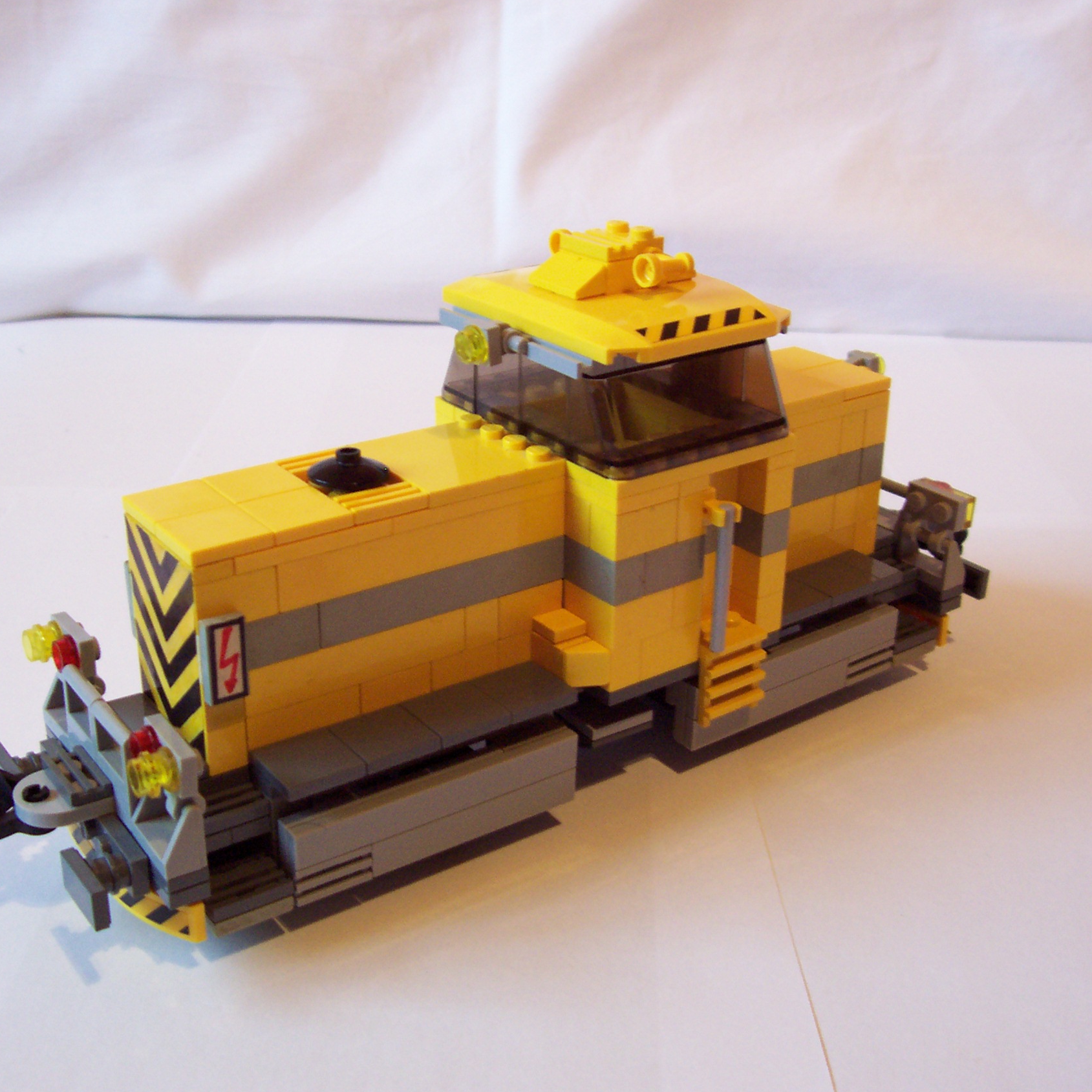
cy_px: 541
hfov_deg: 40.9
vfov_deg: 40.9
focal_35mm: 41
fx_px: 1463
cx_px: 489
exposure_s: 1/12
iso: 160
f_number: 2.7
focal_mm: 5.6
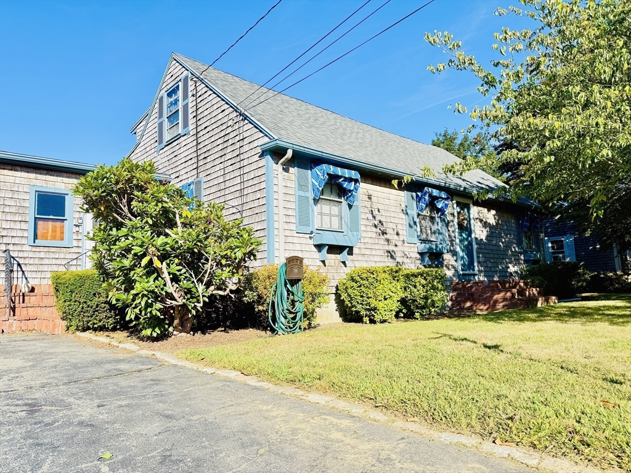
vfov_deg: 56.8
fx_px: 437
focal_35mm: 24
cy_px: 236
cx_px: 316
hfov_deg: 71.6
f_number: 1.78
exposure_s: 1/1437
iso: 80
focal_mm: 6.76
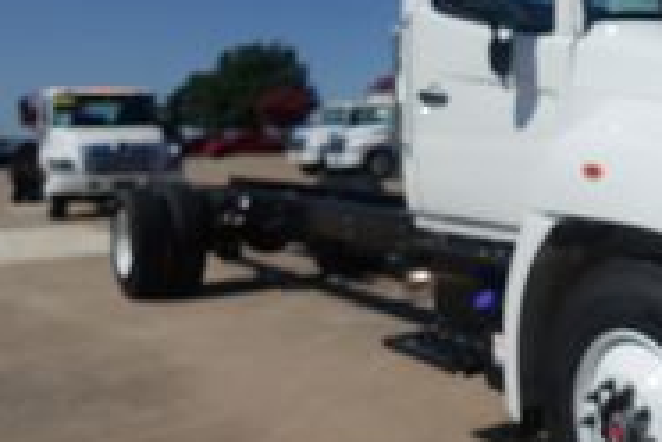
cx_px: 651
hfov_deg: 40.3
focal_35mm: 43
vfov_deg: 31.0
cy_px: 160
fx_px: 791
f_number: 2
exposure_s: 1/10000
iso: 125
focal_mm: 7.6
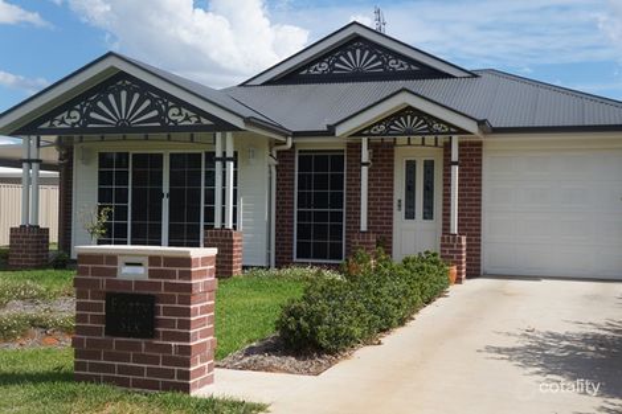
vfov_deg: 30.8
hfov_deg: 45.0
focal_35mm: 44
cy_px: 207
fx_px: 751
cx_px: 311
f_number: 8
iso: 200
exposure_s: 1/640
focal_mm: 29
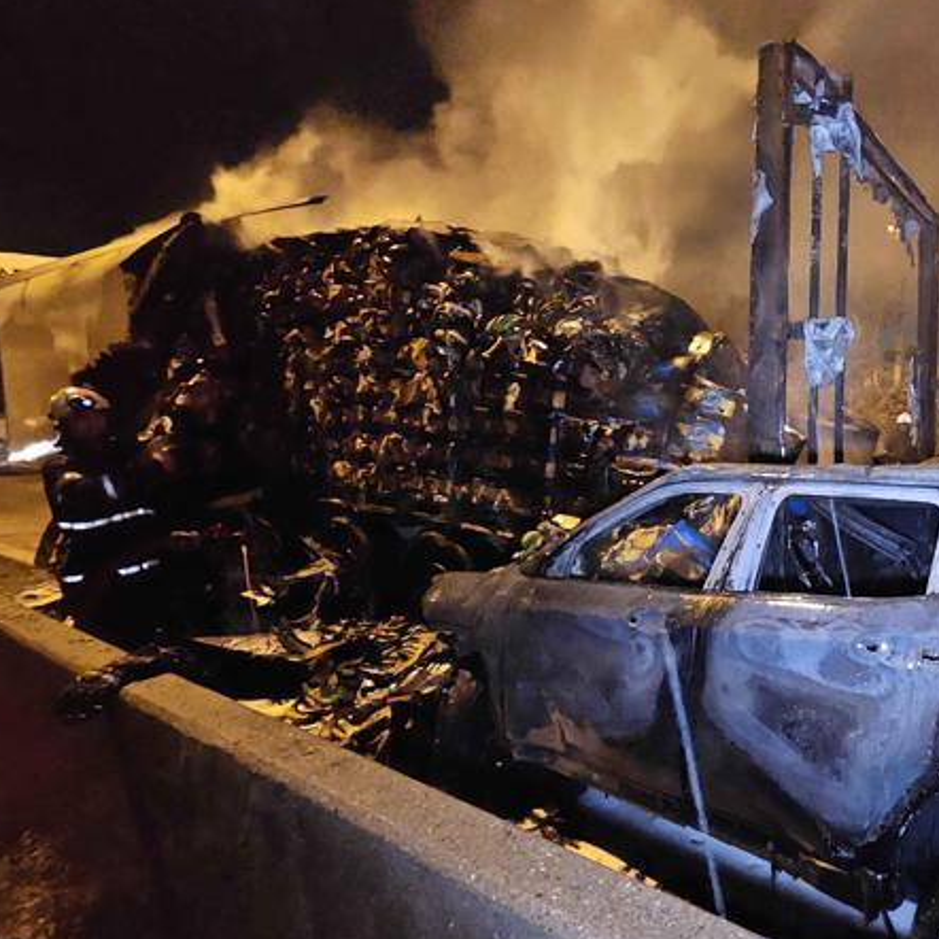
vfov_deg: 74.8
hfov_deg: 66.1
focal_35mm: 20
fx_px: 614
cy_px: 485
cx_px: 784
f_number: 2.2
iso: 3200
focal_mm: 2.2
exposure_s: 1/25
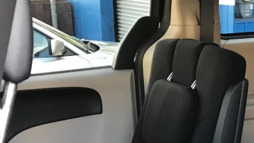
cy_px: 178
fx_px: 573
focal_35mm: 85
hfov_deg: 23.4
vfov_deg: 13.8
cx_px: 284
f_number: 1.8
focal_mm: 3.99
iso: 40
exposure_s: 1/17
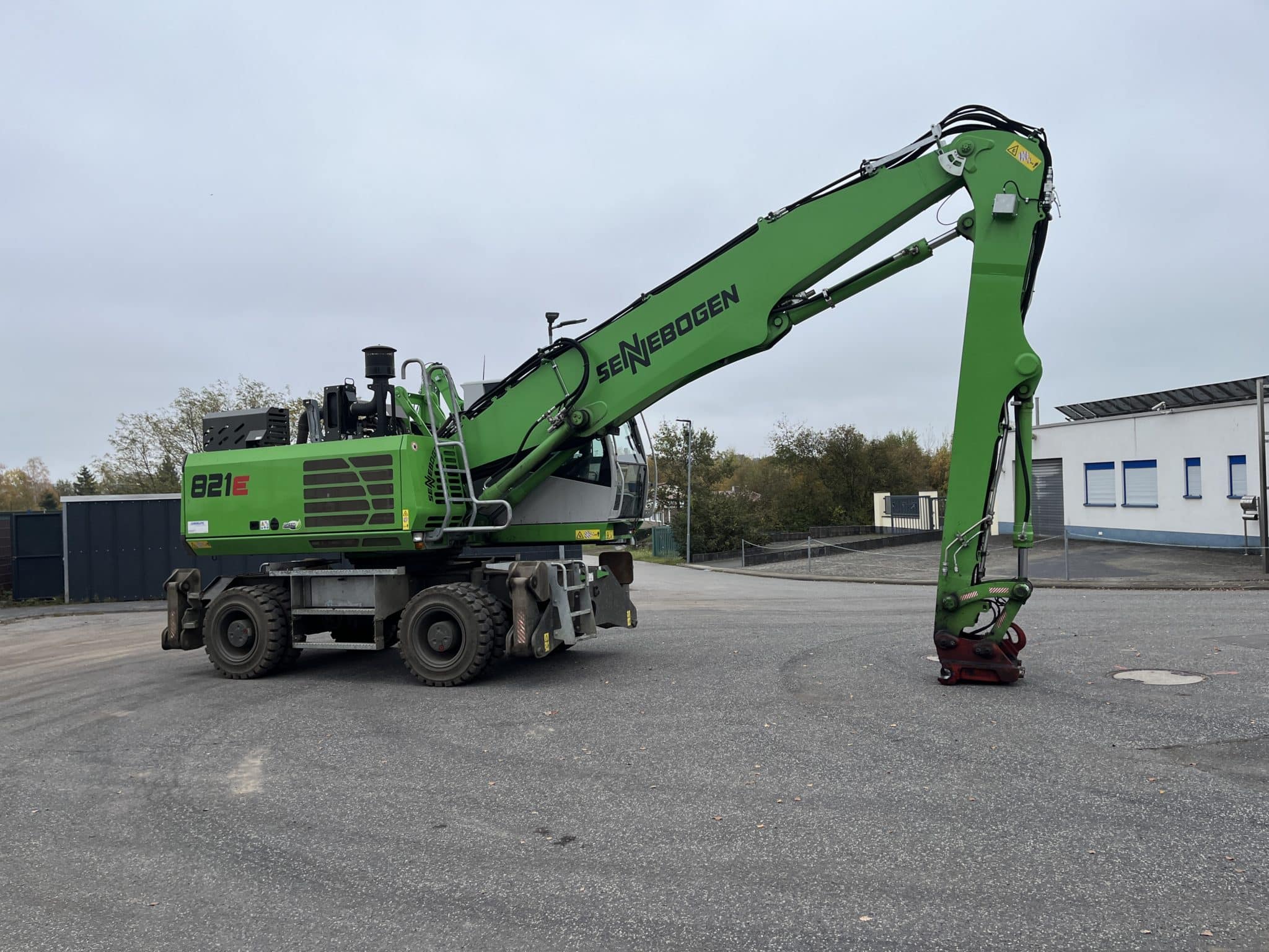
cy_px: 476
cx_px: 634
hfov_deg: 67.3
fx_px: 953
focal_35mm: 26
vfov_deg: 53.1
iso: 50
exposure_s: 1/975
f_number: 1.6
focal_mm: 5.1
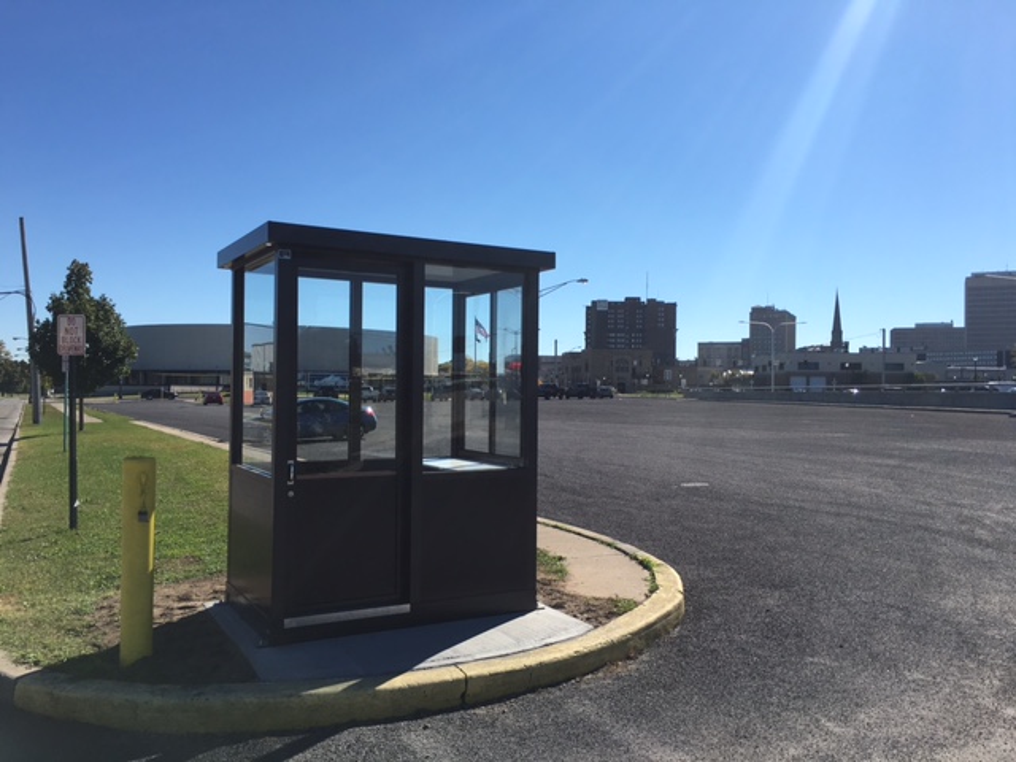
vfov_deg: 48.2
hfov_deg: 61.7
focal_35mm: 29
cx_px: 508
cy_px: 381
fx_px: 851
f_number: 2.2
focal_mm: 4.15
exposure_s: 1/2024
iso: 25
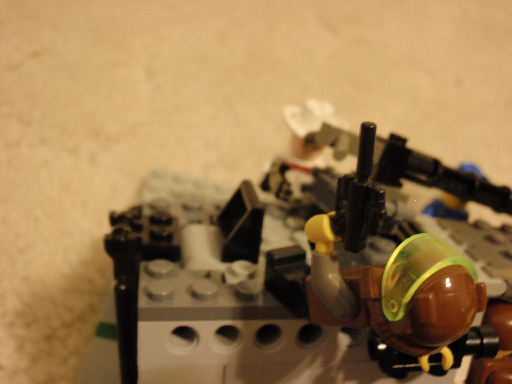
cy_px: 192
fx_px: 592
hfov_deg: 46.8
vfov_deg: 36.0
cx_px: 256
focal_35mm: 40
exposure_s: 1/5
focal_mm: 7.25
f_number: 3.9
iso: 200
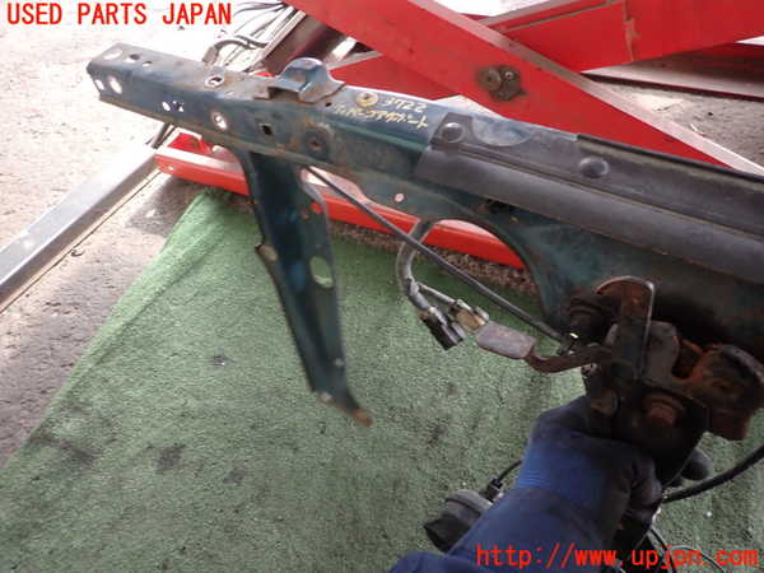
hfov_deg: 69.4
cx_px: 382
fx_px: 552
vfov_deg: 54.9
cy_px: 286
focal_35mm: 25
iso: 200
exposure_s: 1/40
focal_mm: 4.5
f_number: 2
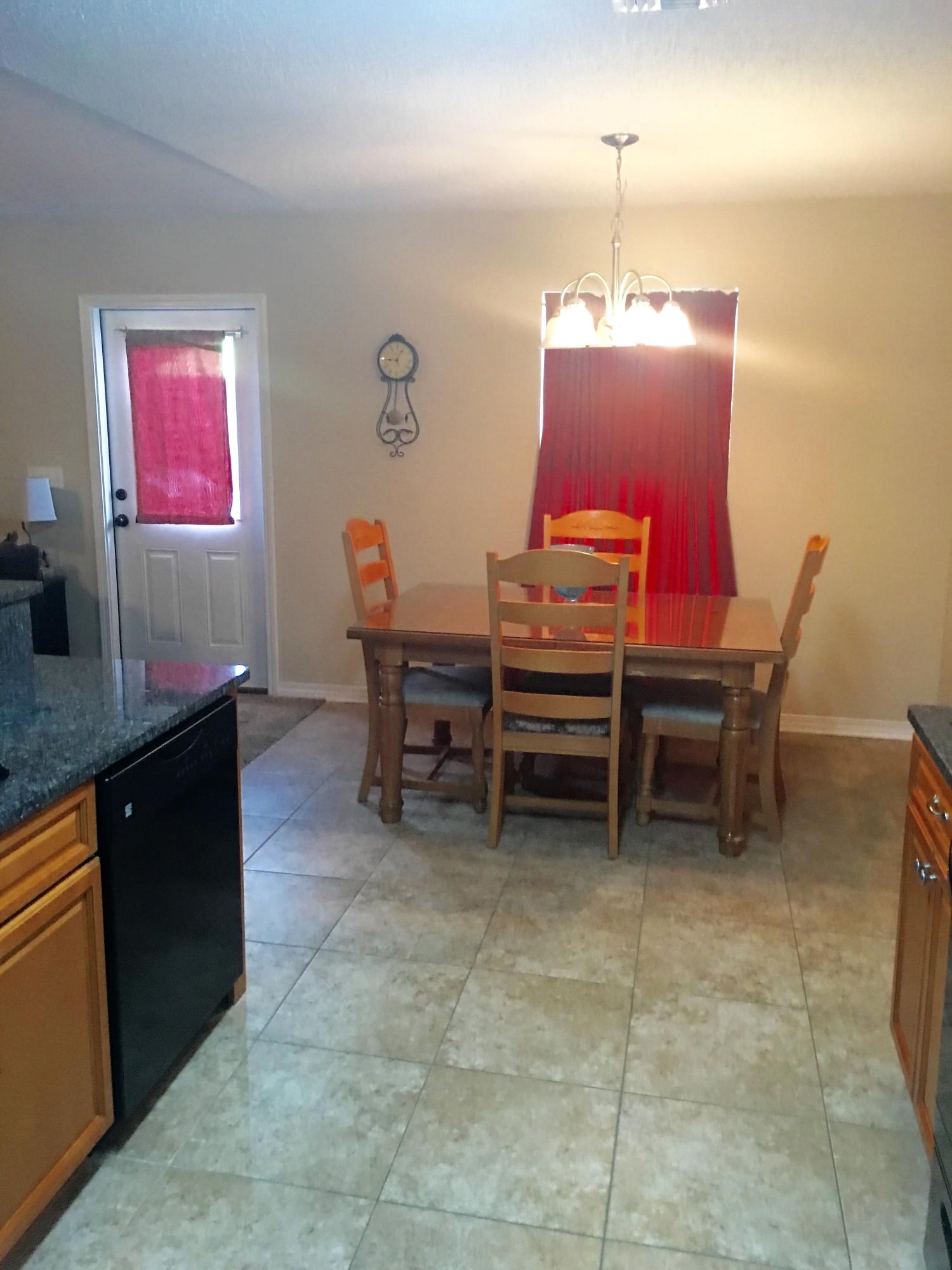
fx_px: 1063
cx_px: 476
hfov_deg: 48.2
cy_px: 635
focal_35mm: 29
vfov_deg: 61.7
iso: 80
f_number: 2.2
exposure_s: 1/15
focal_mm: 4.15
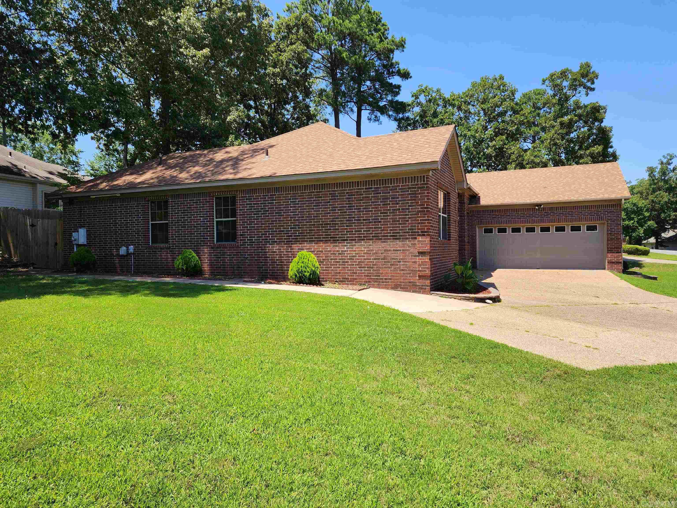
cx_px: 338
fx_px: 450
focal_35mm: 23
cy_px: 254
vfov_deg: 58.9
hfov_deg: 73.9
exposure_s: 1/591
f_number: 1.8
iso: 12
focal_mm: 6.4
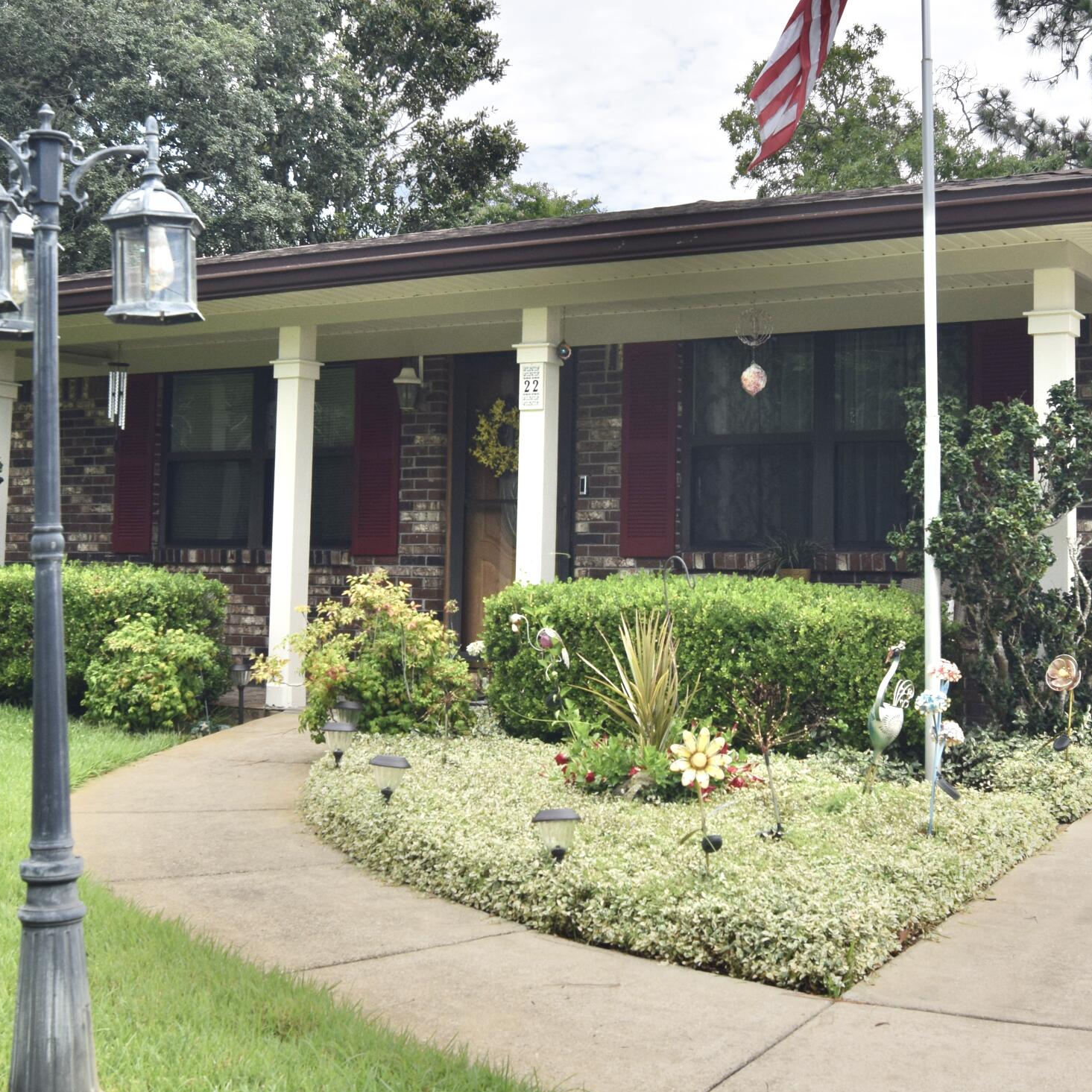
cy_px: 446
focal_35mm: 47
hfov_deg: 36.0
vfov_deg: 36.0
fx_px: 1677
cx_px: 581
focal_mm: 18
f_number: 5.6
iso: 200
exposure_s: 1/800
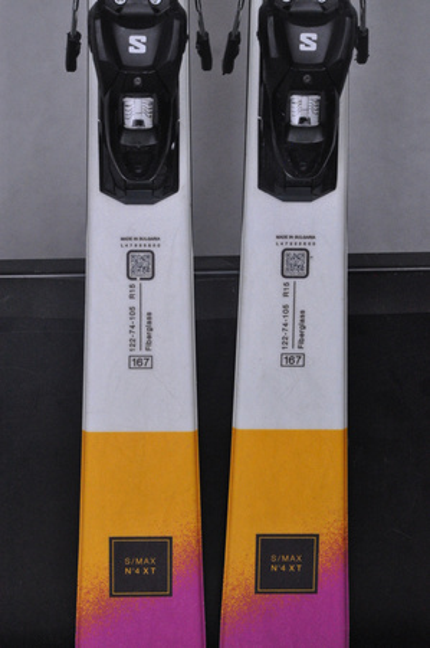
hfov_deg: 11.4
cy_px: 324
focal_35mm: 120
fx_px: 2155
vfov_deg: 17.1
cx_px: 215
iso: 3200
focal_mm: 80
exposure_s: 1/125
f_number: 9.5
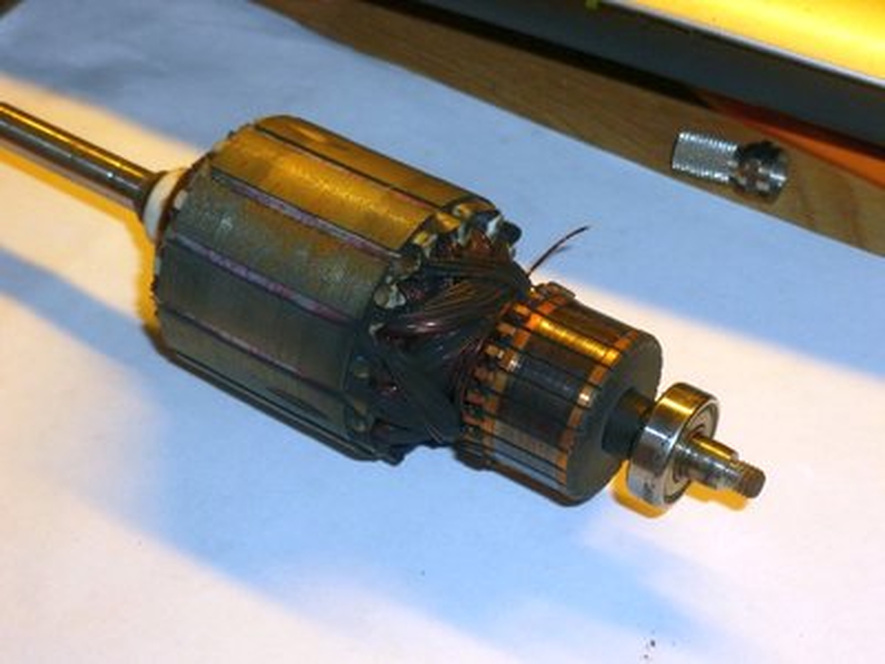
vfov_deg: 22.3
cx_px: 442
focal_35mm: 66
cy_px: 332
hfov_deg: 29.4
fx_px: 1687
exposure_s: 1/60
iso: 250
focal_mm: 11.7
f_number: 4.2
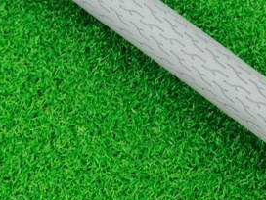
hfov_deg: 22.5
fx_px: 669
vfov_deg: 16.7
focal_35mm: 87
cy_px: 16
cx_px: 116
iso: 400
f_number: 3.6
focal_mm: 6.42
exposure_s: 1/30
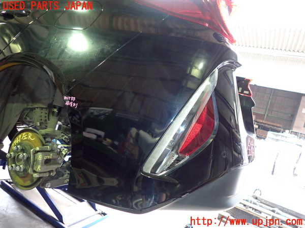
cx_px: 152
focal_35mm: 25
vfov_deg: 54.9
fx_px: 220
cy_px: 114
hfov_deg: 69.4
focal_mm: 4.5
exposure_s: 1/30
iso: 640
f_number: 2
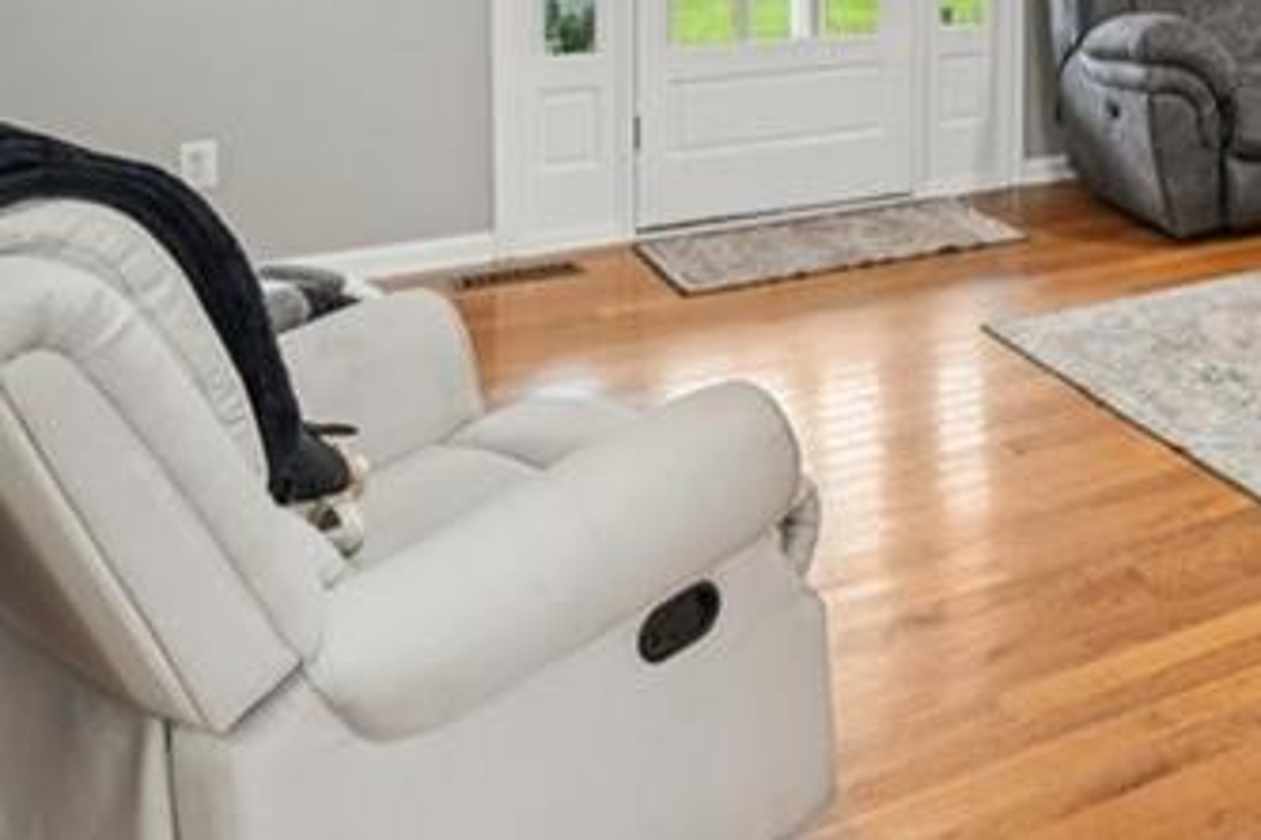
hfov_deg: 38.8
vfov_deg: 28.1
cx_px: 1333
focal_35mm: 43
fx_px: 1506
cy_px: -108
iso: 320
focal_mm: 14
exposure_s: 1/4
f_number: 8
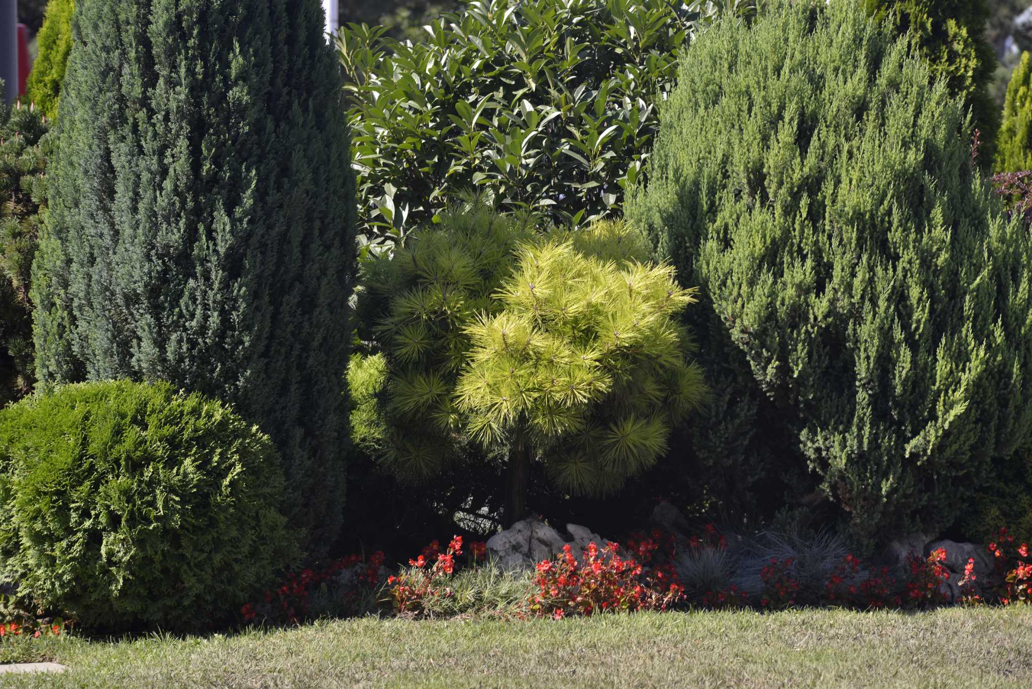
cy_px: 344
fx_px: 3010
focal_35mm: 105
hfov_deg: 19.5
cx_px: 516
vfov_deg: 13.0
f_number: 6.3
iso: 100
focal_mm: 105
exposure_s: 1/160
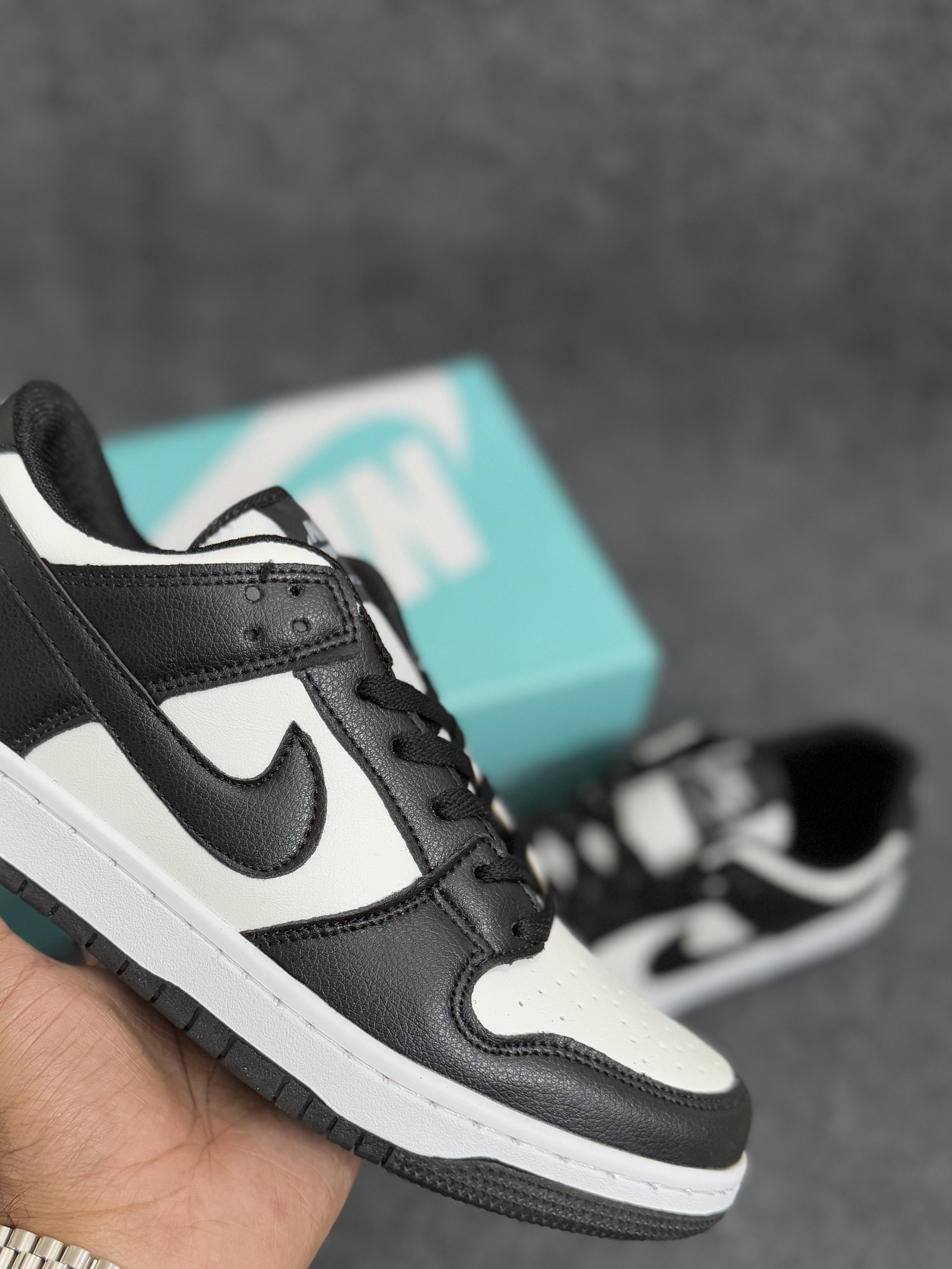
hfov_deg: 42.3
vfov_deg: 54.6
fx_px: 1210
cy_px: 805
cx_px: 314
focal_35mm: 33
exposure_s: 1/50
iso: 400
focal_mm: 6.76
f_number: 1.78
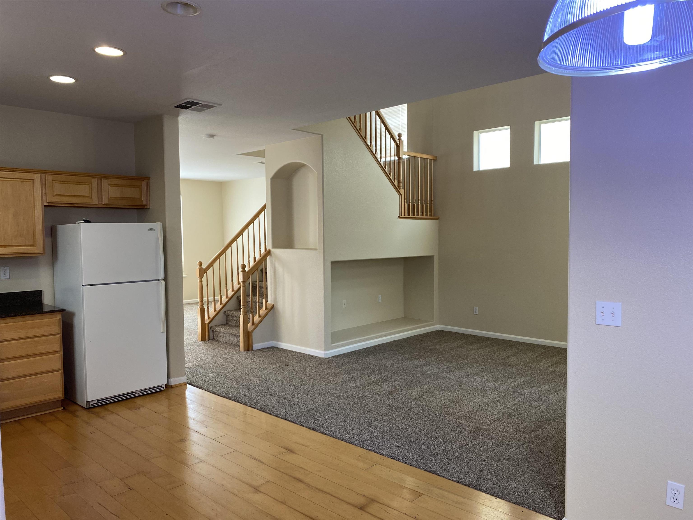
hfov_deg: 67.3
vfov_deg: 53.1
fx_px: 521
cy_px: 260
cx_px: 346
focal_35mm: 26
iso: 125
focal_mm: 4.25
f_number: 1.8
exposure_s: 1/120
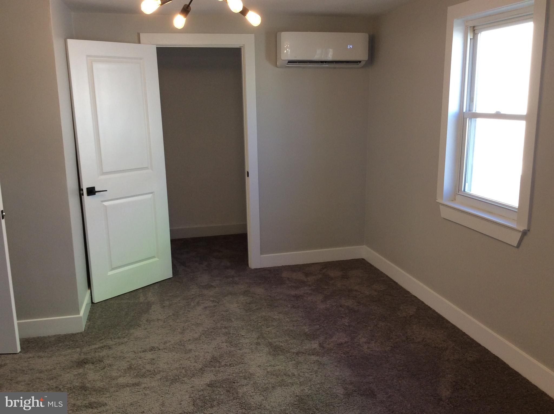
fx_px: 511
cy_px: 207
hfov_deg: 56.9
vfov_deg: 44.0
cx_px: 277
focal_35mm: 32
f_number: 2.4
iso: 50
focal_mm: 3.3
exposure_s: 1/60
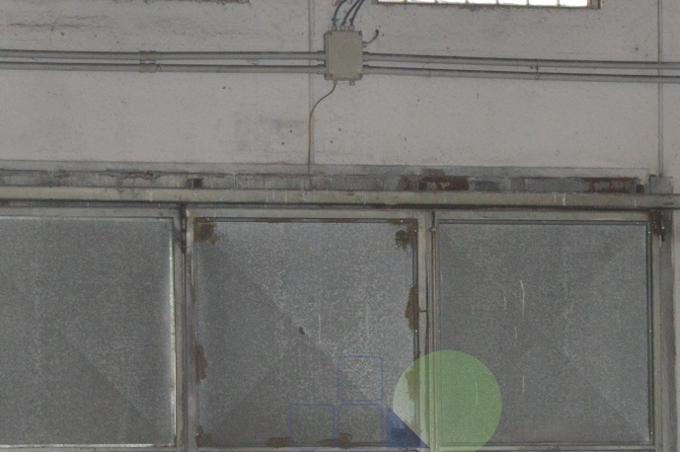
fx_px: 4519
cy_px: 448
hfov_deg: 8.6
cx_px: 396
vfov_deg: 5.7
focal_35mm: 239
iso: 1100
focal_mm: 55
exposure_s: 1/60
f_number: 5.6
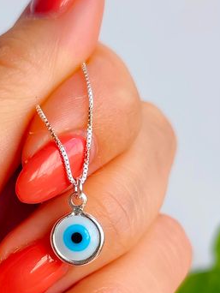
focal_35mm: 86
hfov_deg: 17.1
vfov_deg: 22.5
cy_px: 218
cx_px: 48
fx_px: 728
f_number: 1.65
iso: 64
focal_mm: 6.19
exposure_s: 1/100
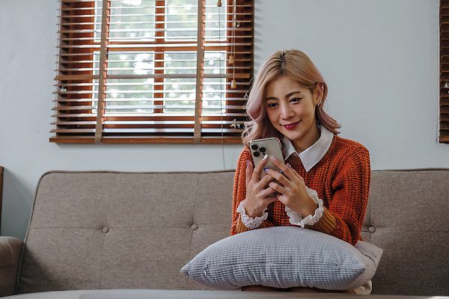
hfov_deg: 32.4
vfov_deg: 21.9
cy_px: 150
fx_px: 773
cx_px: 224
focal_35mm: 62
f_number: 2.8
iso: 250
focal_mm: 41.4
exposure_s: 1/105
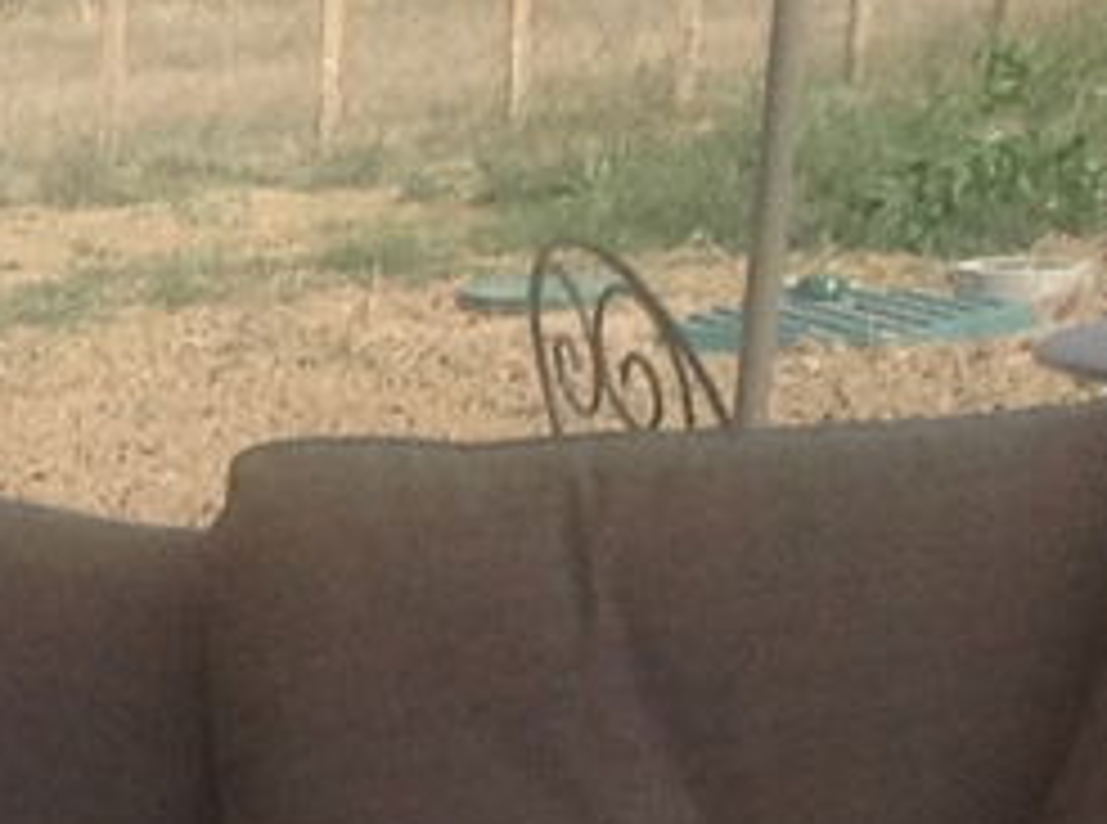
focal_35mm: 228
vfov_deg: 6.3
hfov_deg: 8.6
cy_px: 1596
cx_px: -410
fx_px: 7270
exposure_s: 1/1592
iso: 50
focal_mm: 4.28
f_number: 2.4
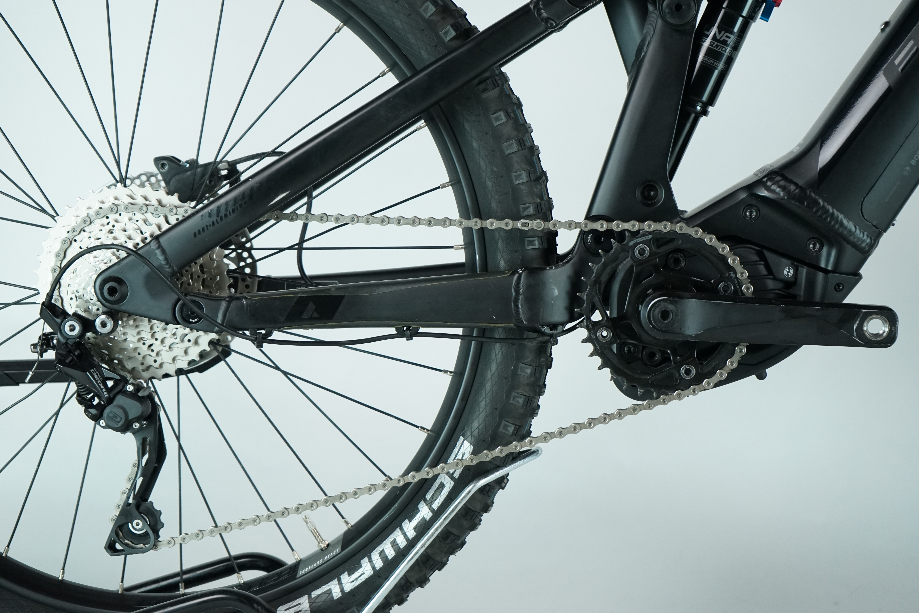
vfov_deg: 19.5
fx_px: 1787
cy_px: 306
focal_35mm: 70
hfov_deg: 28.8
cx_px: 460
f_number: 5.6
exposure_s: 1/200
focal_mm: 70
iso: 2000
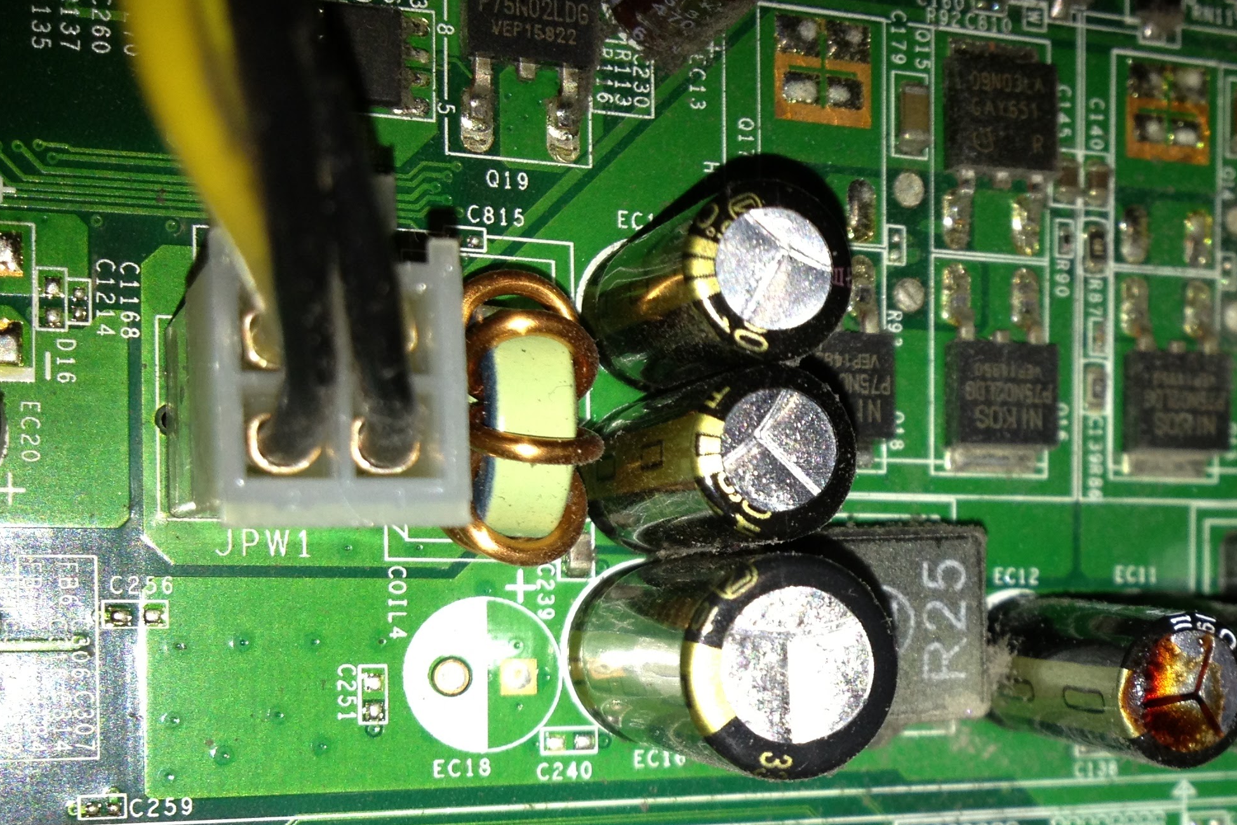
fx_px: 2096
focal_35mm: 61
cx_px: 982
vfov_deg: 21.9
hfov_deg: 32.0
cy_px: 674
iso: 50
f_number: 2.4
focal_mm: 4.28
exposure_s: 1/71
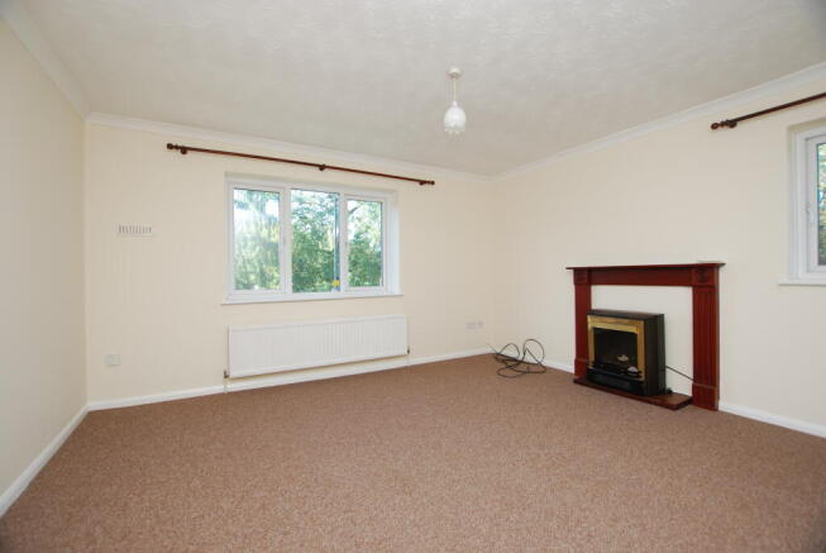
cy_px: 276
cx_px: 413
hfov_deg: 100.3
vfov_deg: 77.5
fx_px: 345
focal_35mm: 15
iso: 100
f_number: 4
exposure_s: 1/60
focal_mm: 10
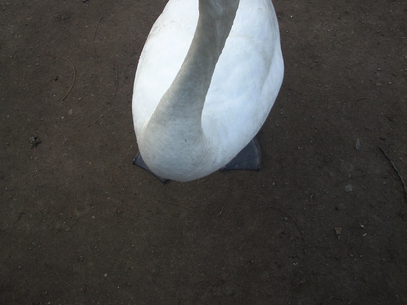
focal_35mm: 50
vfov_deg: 28.8
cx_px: 202
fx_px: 588
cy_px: 91
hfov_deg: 38.2
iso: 64
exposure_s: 1/120
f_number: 2.8
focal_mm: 6.2
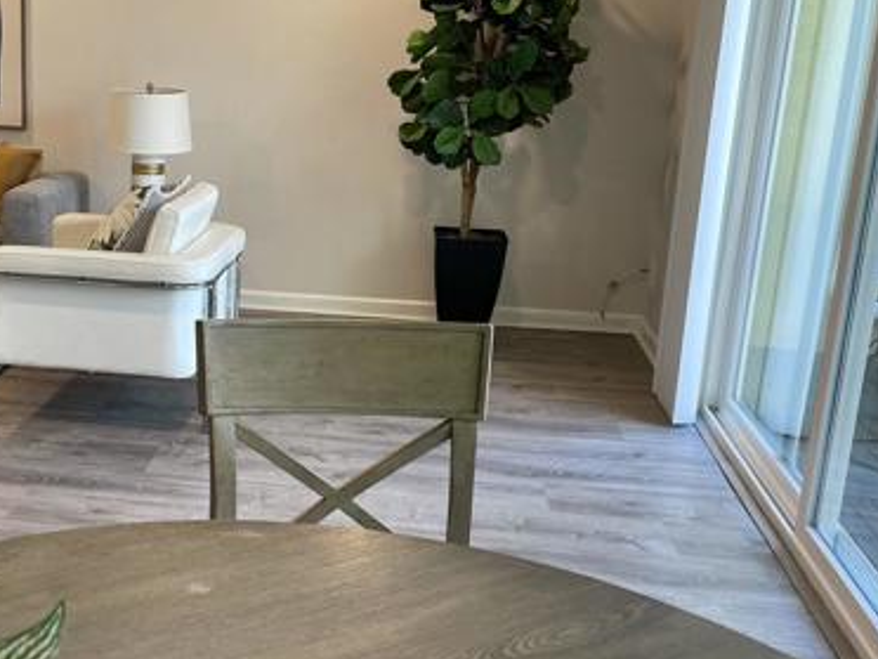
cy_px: 288
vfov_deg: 33.6
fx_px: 1091
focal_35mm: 43
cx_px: 210
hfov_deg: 42.4
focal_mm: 5.1
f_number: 1.6
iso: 80
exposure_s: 1/60
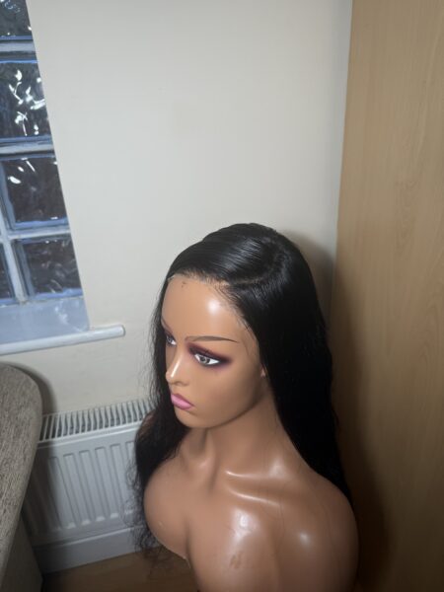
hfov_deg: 56.8
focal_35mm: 24
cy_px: 296
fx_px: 410
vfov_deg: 71.6
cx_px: 222
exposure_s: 1/165
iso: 64
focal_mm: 6.76
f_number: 1.78
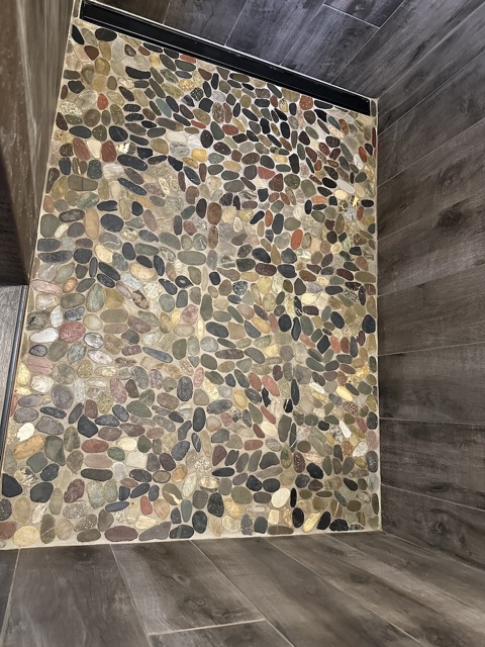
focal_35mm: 24
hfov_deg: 56.8
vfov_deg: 71.6
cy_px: 324
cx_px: 242
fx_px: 448
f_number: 1.78
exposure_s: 1/40
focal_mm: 6.86
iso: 1000
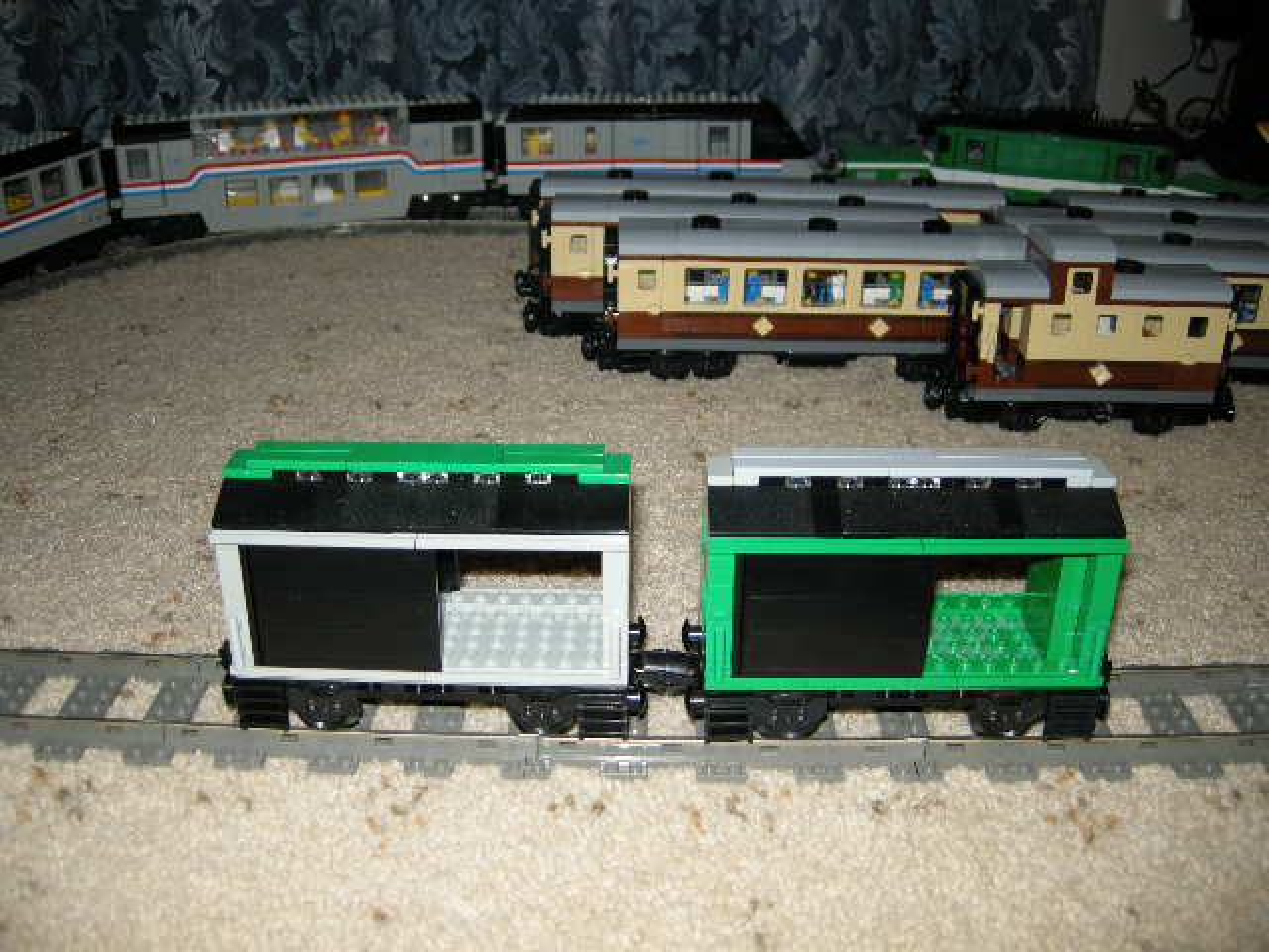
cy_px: 476
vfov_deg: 40.7
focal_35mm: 35
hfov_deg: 52.6
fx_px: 1283
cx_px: 634
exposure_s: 1/60
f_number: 2.7
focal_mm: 7.5
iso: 64
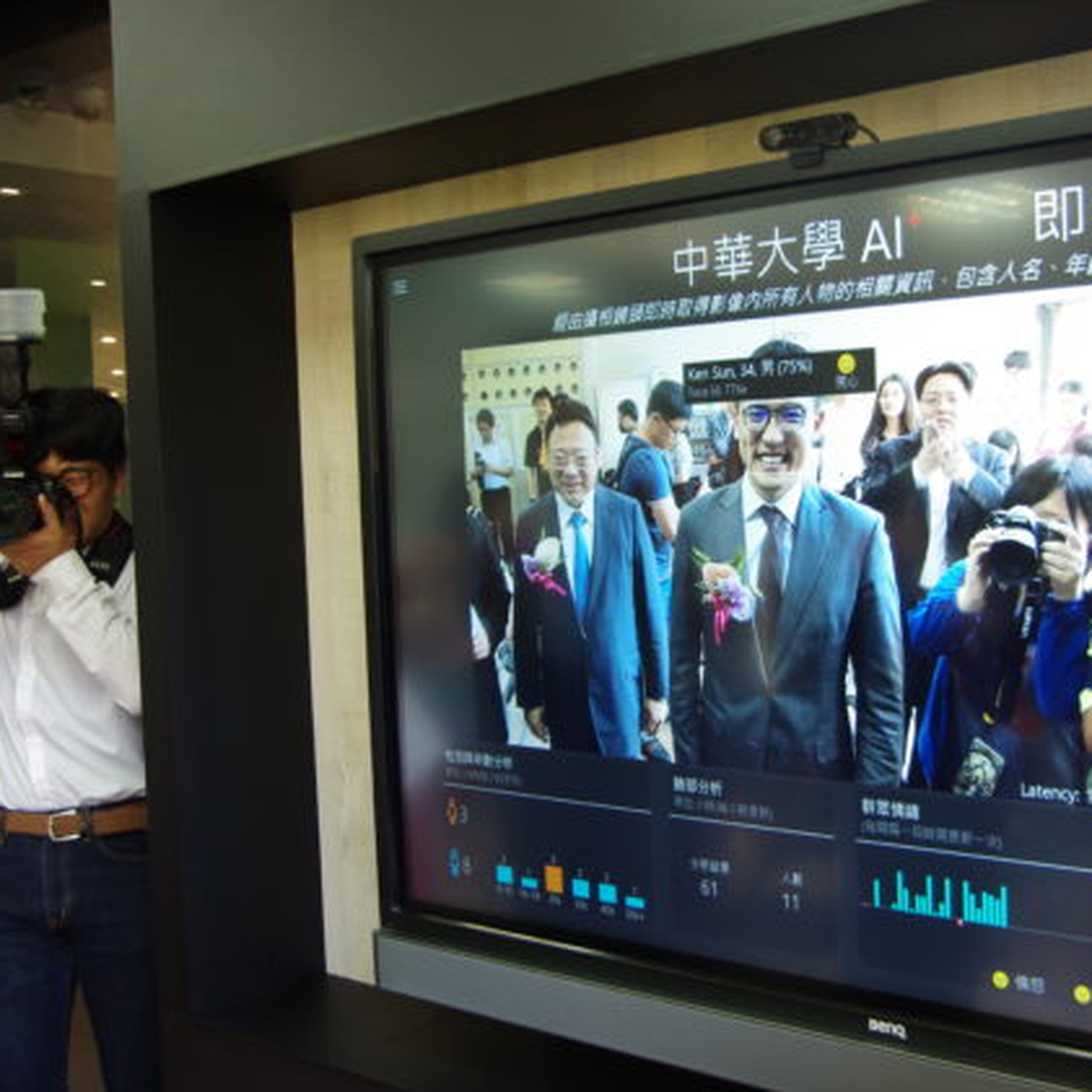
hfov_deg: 41.4
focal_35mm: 40
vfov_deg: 41.9
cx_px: 713
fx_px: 1428
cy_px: 545
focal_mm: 21
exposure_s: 1/50
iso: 800
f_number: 4
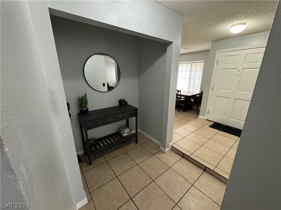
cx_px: 140
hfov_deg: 102.1
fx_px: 114
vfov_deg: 85.7
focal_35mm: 14
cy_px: 105
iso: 250
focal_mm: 2.22
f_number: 2.2
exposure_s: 1/60
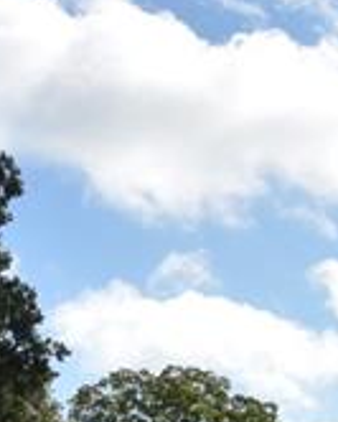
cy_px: 629
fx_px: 1737
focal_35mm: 139
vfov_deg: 13.1
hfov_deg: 10.6
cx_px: 549
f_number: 16
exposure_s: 1/1000
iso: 1250
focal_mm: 24
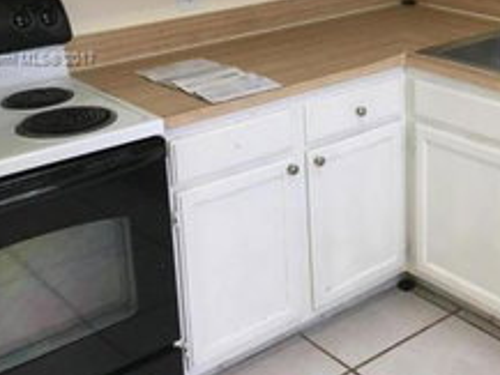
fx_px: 824
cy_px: 60
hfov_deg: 33.1
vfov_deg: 25.1
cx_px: 372
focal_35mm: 57
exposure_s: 1/30
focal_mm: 4.15
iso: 125
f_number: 2.2
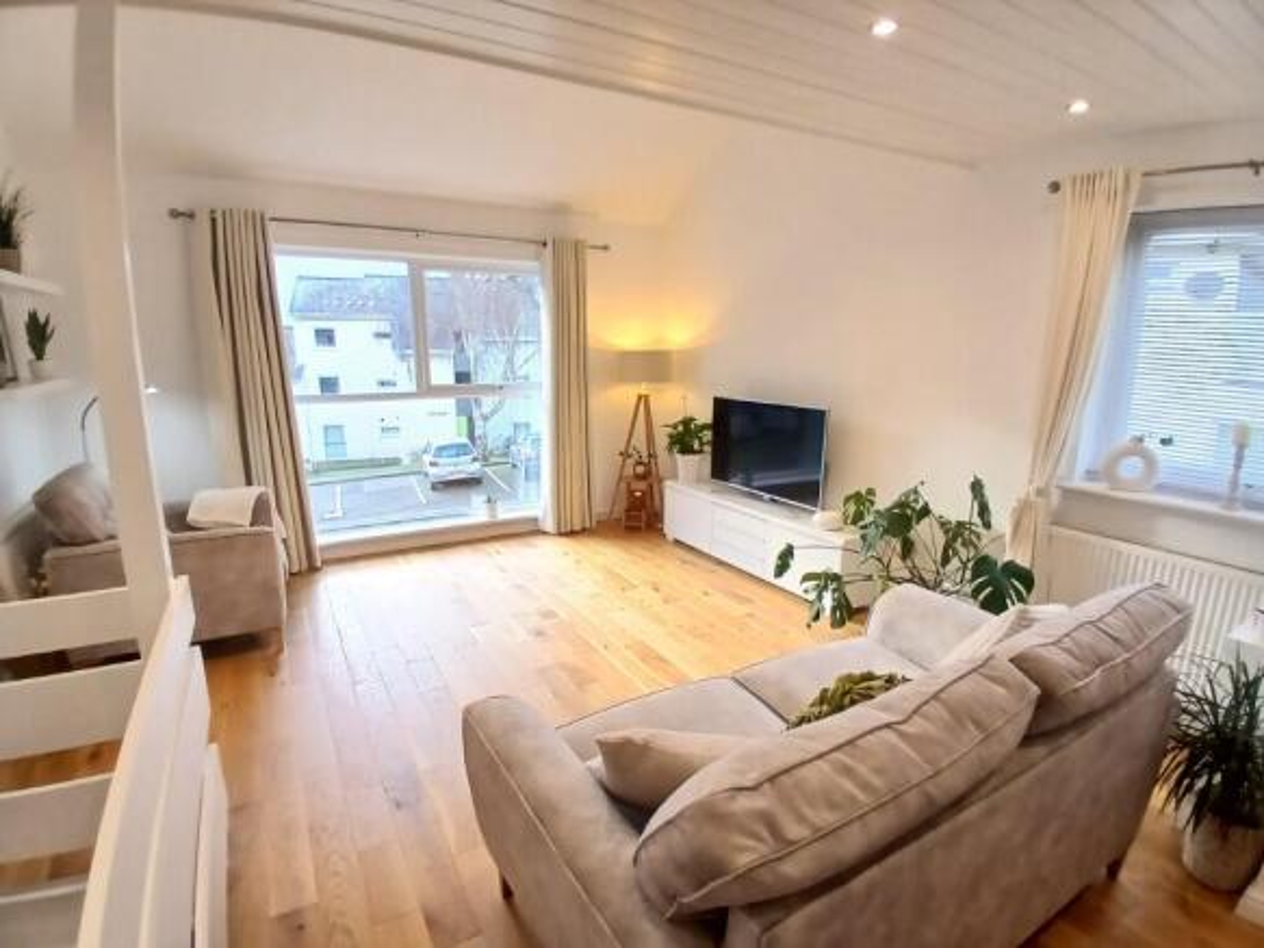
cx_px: 632
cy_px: 474
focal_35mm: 17
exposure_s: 1/50
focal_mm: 1.4
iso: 100
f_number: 2.2
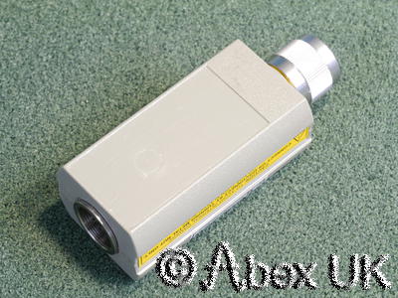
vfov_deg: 11.4
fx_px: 1495
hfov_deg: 15.2
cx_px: 199
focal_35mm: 130
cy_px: 149
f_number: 14
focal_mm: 65
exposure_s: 1.3
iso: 400
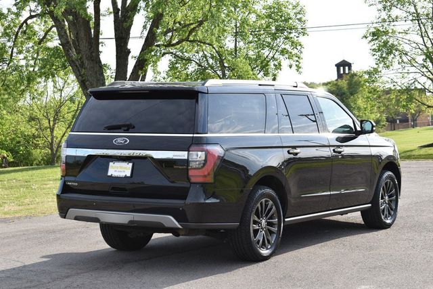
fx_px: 938
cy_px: 144
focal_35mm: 78
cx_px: 216
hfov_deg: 26.0
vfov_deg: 17.5
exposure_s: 1/250
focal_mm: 52
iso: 180
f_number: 8
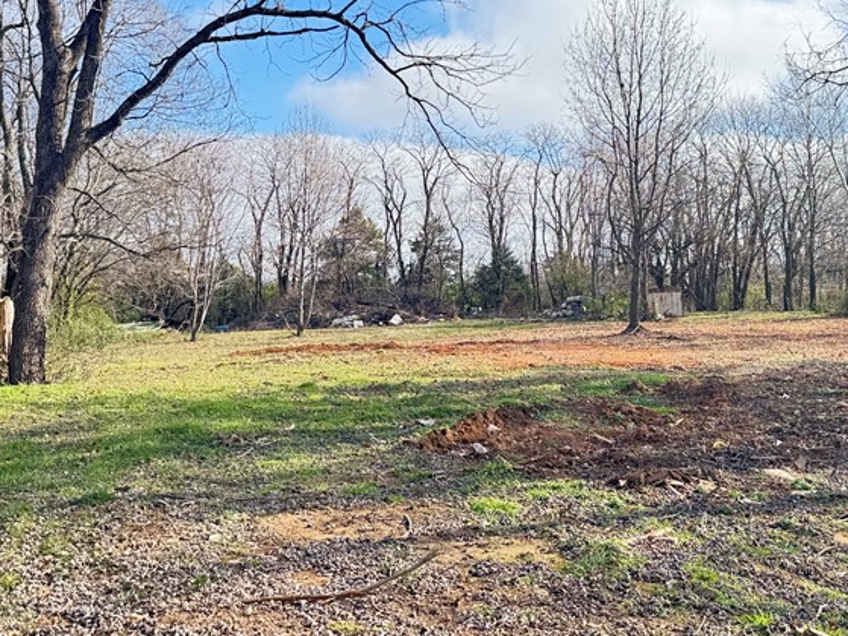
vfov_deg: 32.4
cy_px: 184
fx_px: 1078
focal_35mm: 44
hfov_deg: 42.1
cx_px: 593
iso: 80
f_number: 1.78
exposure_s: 1/888
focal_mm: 6.76
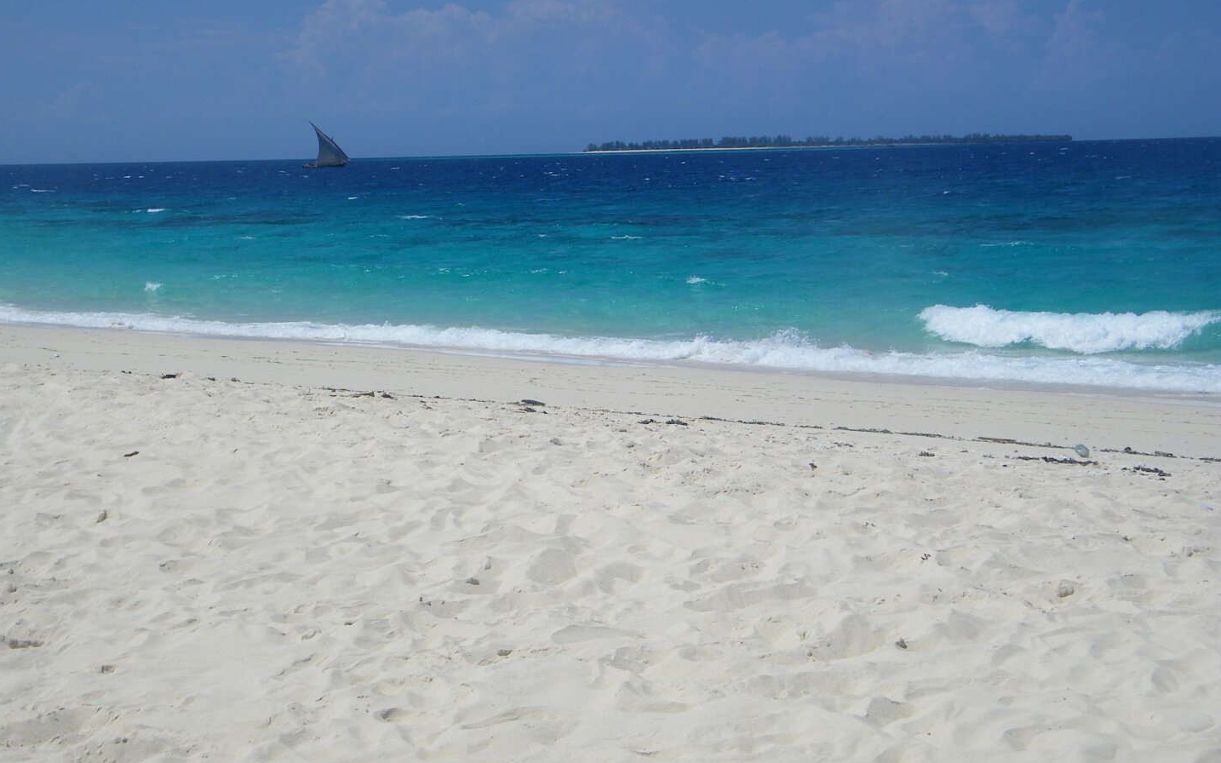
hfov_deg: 31.1
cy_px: 312
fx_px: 2196
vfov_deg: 19.7
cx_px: 609
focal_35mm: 66
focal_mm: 11.1
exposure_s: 1/500
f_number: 8.4
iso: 80
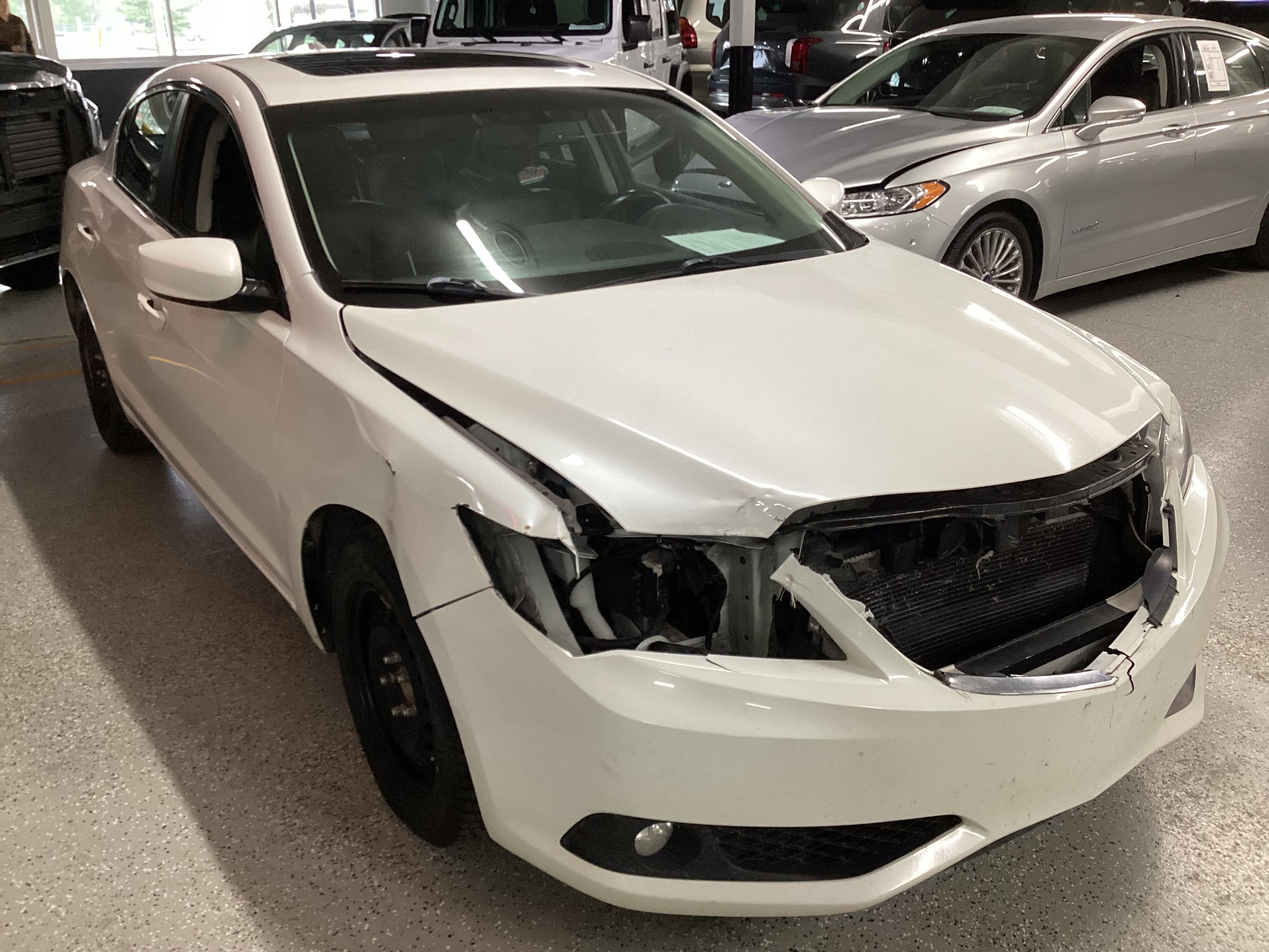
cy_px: 476
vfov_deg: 45.4
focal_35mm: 31
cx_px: 634
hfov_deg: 58.4
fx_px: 1136
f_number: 2.4
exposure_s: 1/60
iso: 160
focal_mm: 3.3
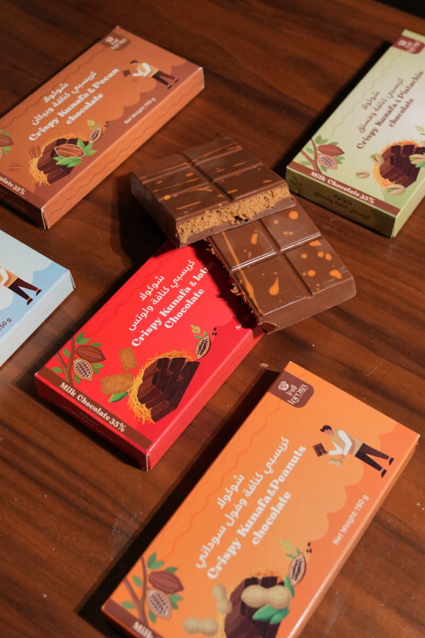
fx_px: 815
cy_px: 319
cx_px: 212
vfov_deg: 42.7
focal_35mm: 46
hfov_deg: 29.2
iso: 1250
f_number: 4
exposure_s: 1/2000
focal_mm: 31
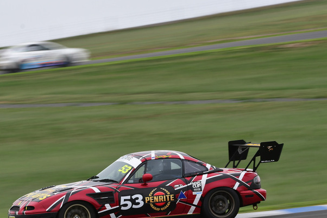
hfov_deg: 4.0
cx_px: 139
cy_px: 143
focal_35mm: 518
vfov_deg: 2.7
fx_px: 4707
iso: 160
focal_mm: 260
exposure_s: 1/160
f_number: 10
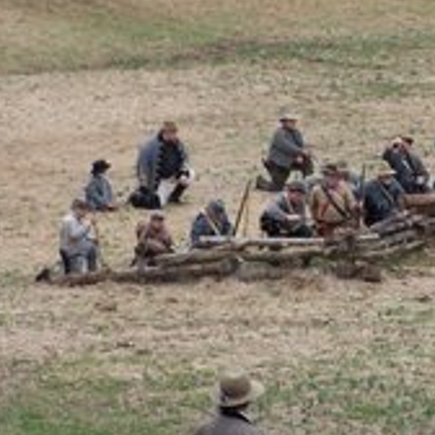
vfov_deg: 5.7
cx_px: 505
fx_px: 4379
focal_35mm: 308
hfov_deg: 5.7
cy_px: 93
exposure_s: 1/160
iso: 64
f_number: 3.2
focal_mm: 24.1
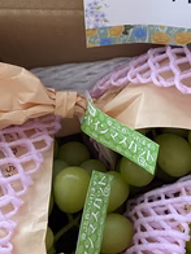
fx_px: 390
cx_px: 157
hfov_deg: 26.9
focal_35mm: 53
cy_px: 128
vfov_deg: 36.2
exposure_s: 1/60
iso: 160
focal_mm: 4.25
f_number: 1.8
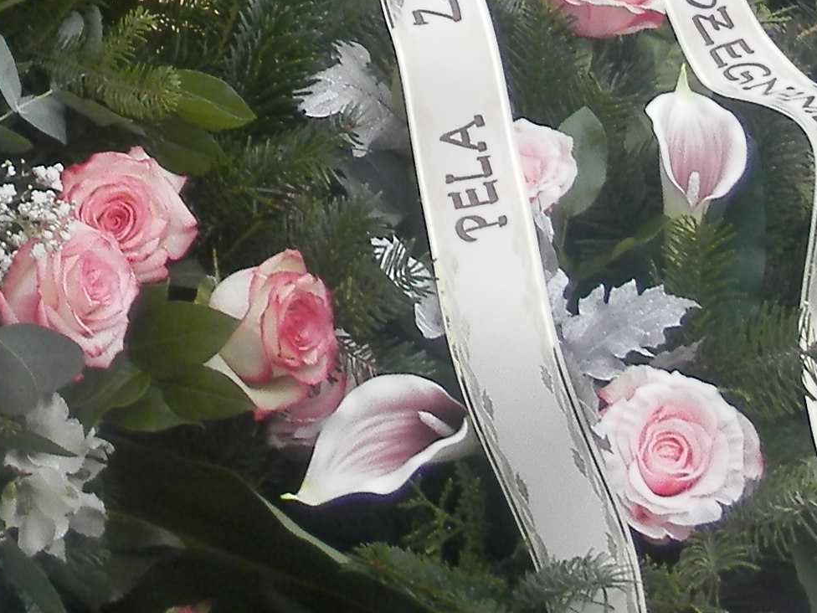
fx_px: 2785
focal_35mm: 118
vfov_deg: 11.6
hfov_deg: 16.6
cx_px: 205
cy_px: -499
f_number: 3.1
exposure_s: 1/80
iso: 80
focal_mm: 4.5
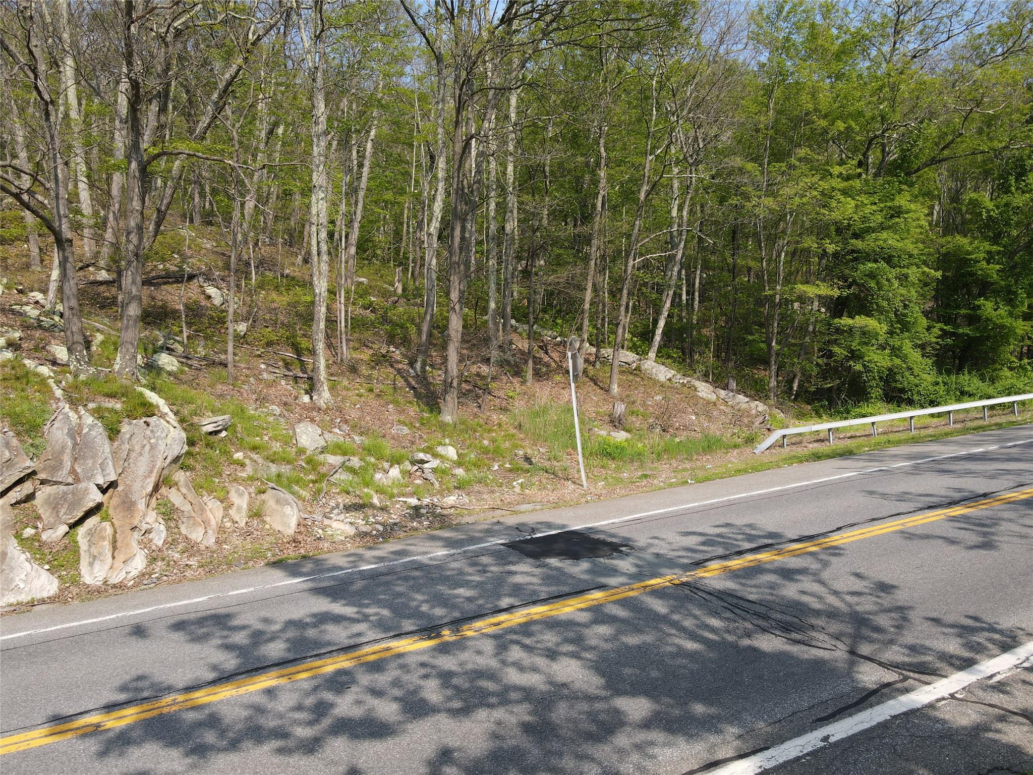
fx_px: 716
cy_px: 388
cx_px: 516
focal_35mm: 24
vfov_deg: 56.8
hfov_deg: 71.6
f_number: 2.8
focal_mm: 4.5
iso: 110
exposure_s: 1/400
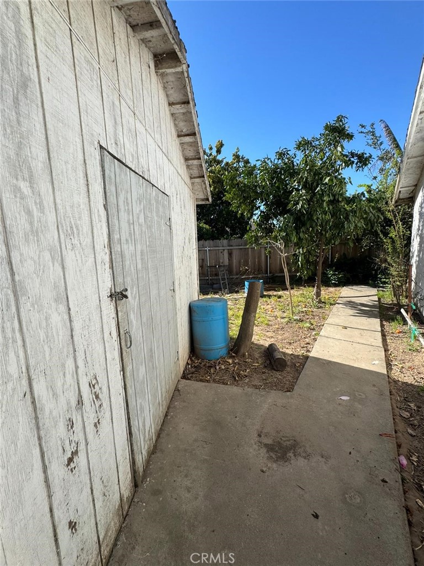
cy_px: 283
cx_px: 212
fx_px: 229
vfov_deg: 102.1
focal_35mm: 14
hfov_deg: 85.7
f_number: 2.2
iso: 40
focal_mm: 2.22
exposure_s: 1/993
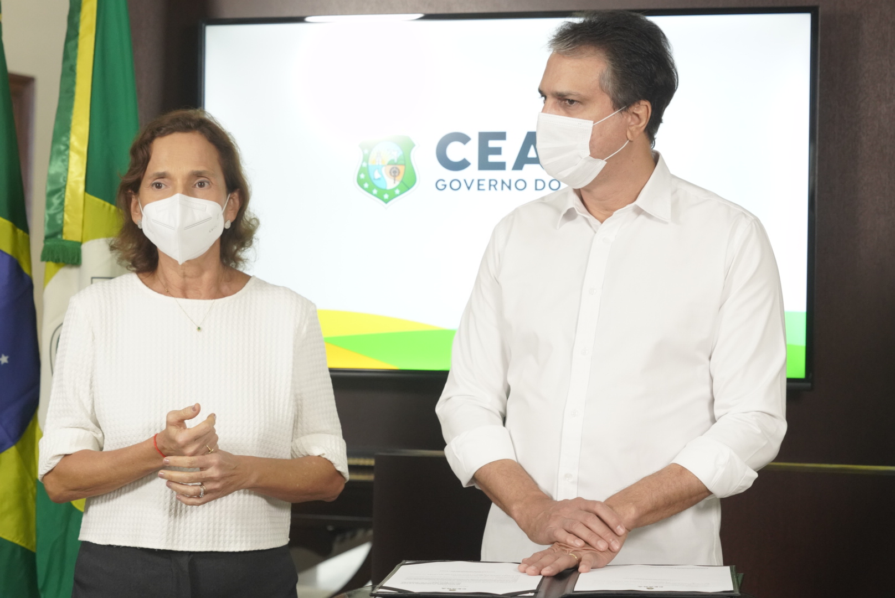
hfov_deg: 25.7
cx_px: 448
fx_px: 1965
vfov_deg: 17.3
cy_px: 299
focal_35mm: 79
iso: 5000
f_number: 5.6
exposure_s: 1/125
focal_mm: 79
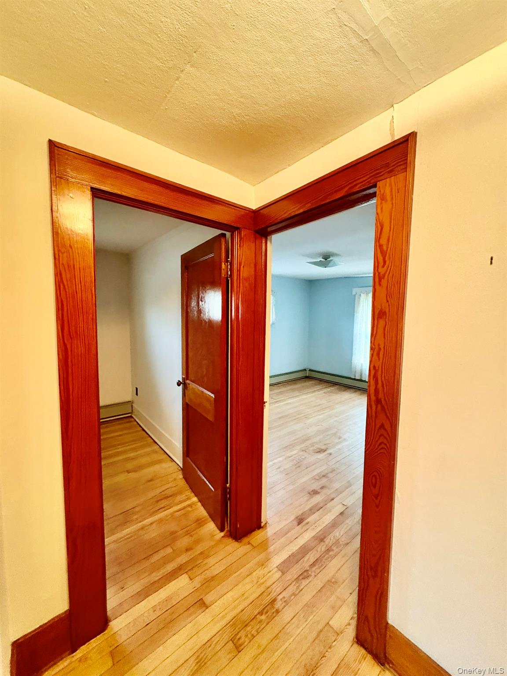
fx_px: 273
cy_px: 338
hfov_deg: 85.7
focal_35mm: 14
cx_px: 254
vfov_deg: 102.1
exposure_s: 1/30
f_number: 2.2
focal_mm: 2.22
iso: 800
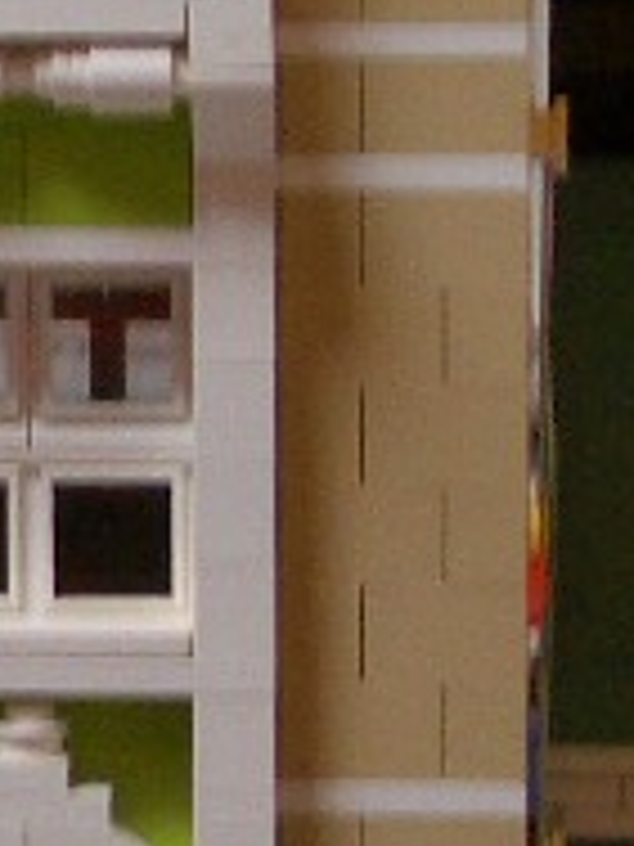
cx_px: -796
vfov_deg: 5.9
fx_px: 8254
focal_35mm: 338
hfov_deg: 4.3
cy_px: 297
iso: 100
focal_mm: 10.2
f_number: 3.5
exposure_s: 1/15
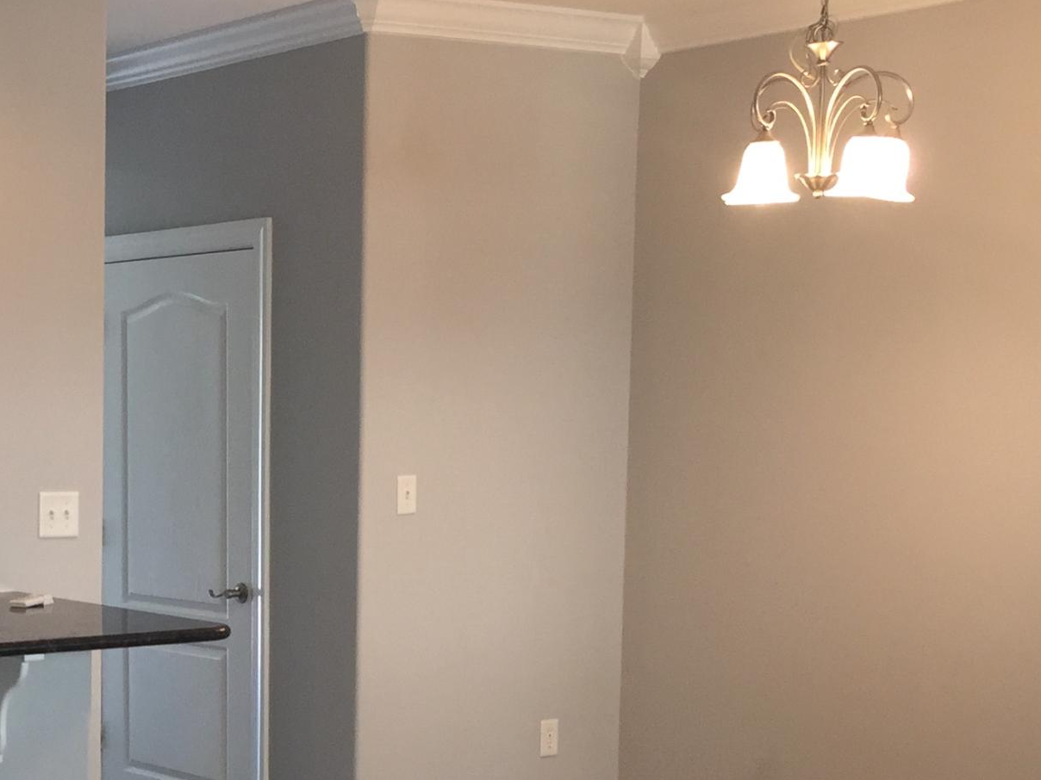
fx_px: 2165
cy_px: 635
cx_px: 22
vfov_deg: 20.2
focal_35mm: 72
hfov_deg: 25.8
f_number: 2.2
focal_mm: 4.15
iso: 80
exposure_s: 1/30
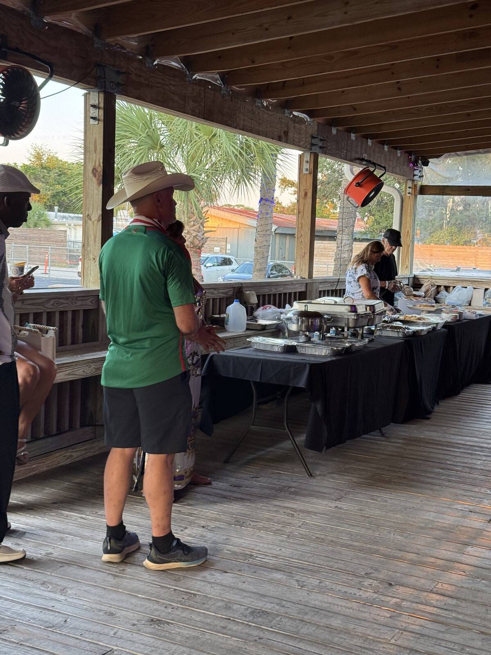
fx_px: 908
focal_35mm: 48
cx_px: 246
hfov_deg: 30.3
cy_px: 328
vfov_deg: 39.7
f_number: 1.78
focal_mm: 6.76
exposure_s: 1/60
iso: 80
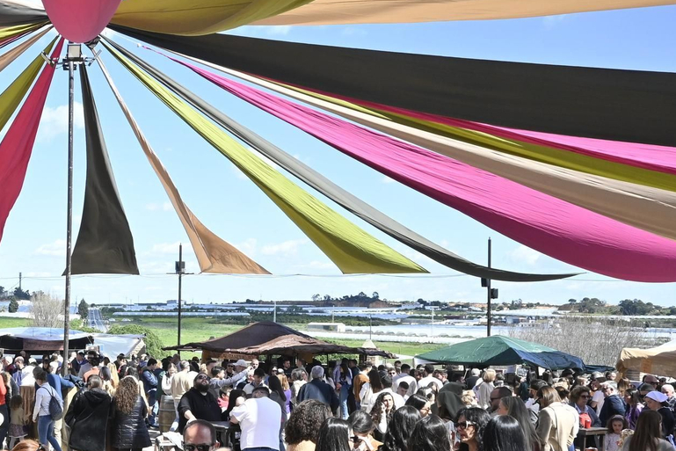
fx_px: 996
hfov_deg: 34.5
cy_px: 352
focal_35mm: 53
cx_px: 18
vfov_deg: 25.1
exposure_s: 1/800
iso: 400
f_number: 6.3
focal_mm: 17
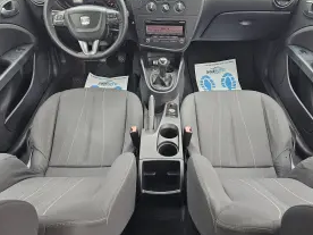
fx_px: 271
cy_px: 114
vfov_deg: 46.8
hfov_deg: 60.0
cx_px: 161
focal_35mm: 30
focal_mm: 6.3
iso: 400
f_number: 1.7
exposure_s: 1/100
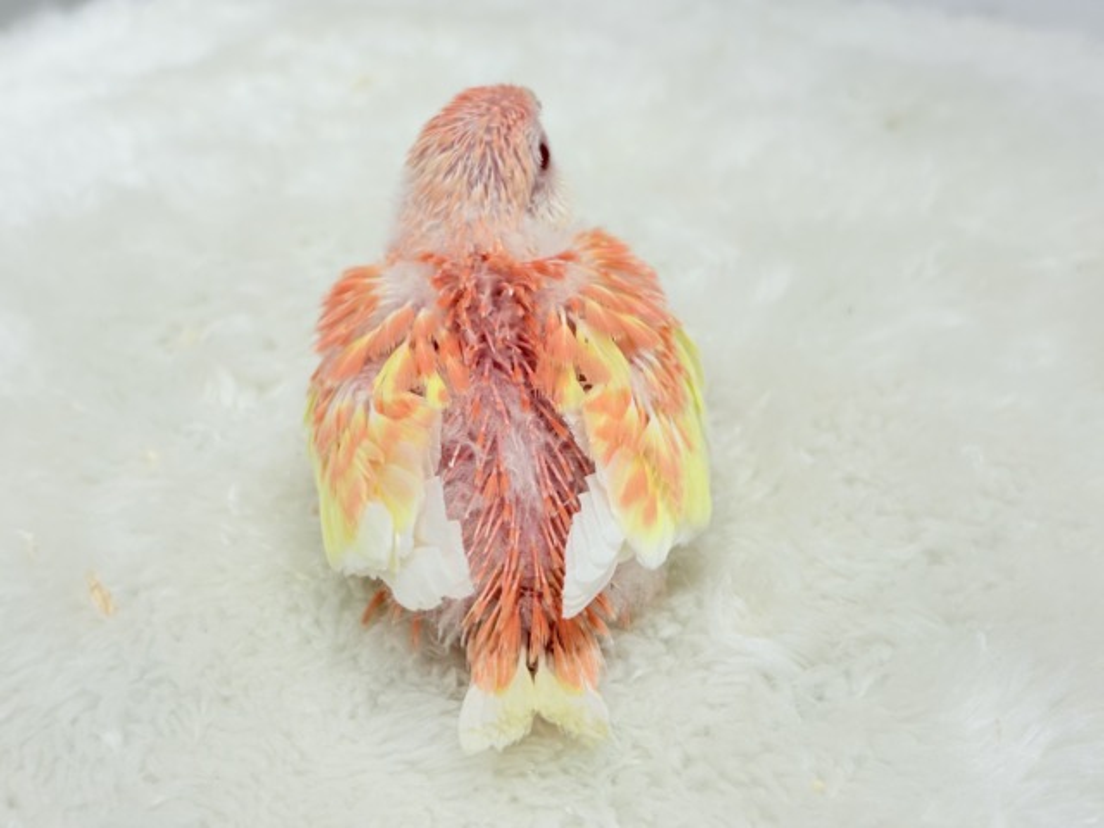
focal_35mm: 52
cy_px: 414
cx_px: 552
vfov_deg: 28.0
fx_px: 1658
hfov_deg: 36.8
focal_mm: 5.96
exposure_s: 1/100
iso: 50
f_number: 1.6
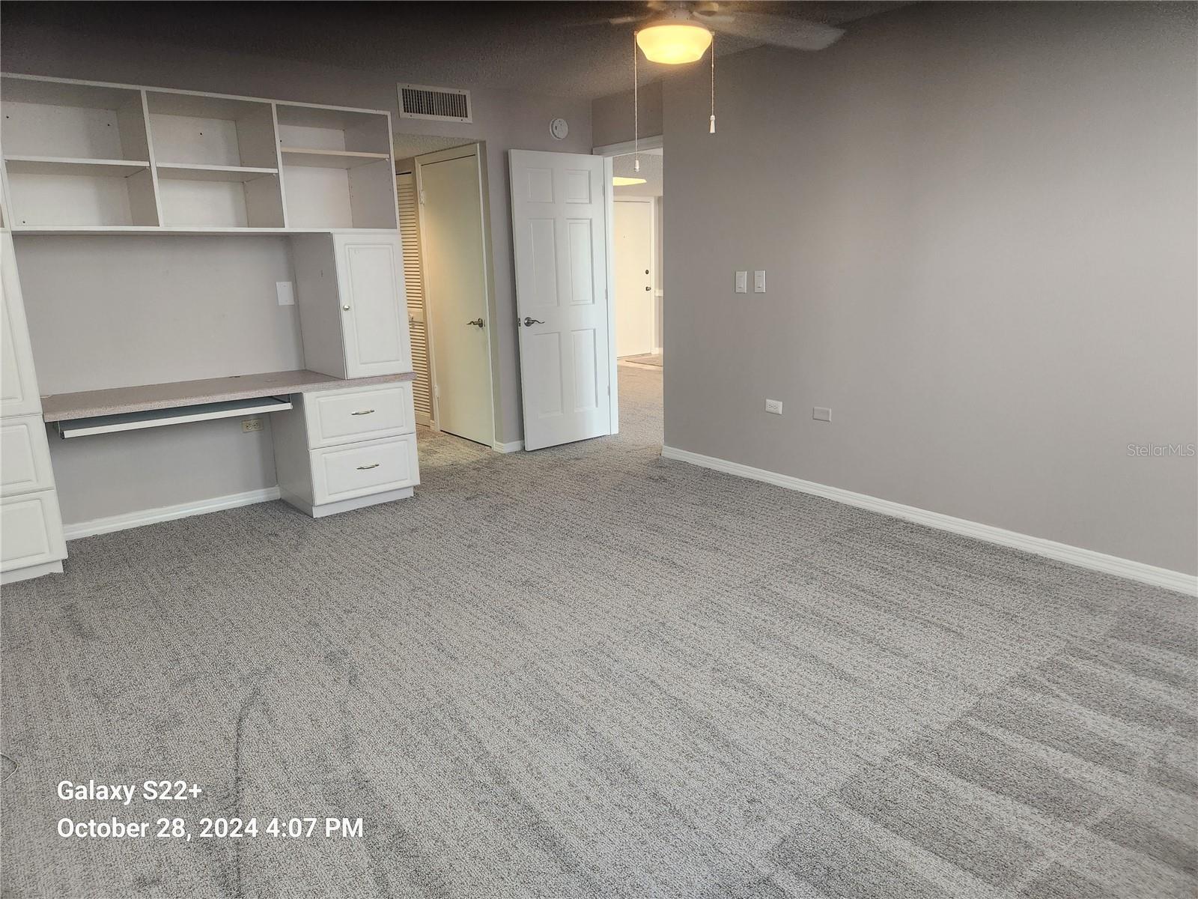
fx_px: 796
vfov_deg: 58.9
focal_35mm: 23
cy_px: 450
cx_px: 599
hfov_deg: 73.9
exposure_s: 1/120
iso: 400
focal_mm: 5.4
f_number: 1.8
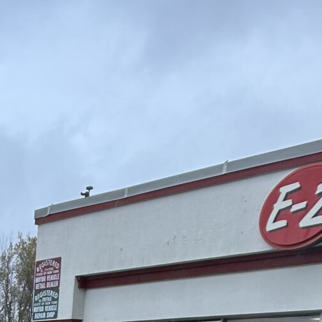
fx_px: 1221
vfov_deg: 13.3
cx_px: -95
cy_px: 601
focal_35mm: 116
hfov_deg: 14.4
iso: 32
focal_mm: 5.7
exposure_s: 1/148
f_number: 1.5
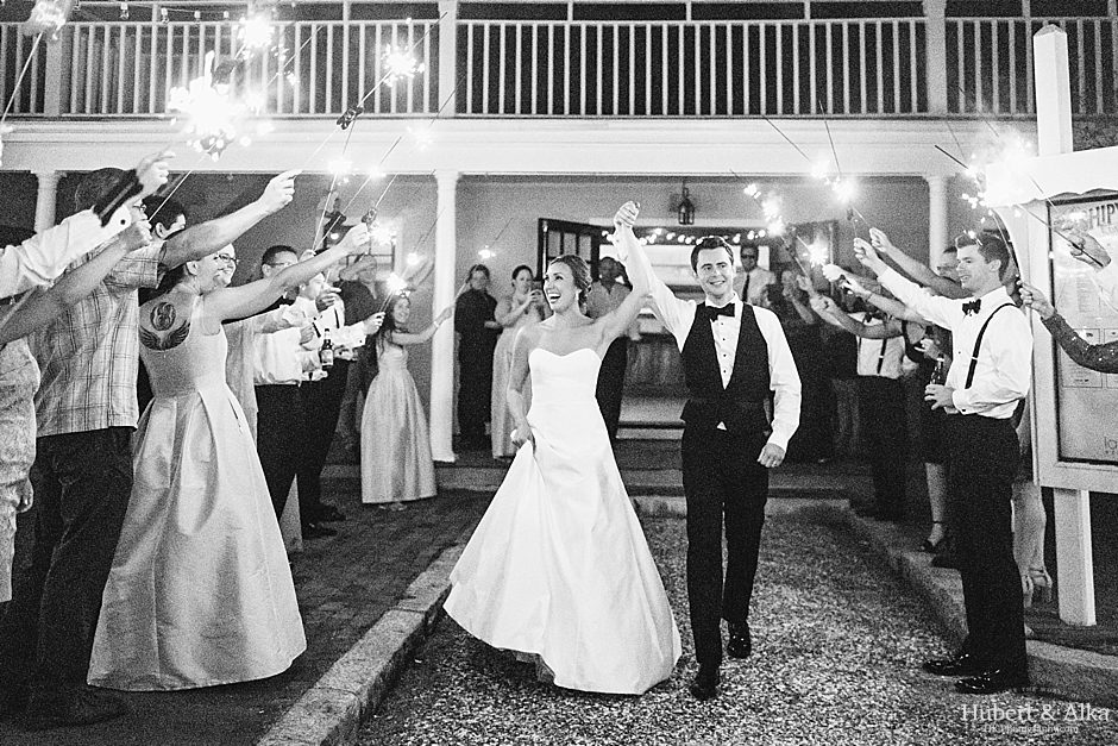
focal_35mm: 35
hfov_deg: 54.4
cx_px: 559
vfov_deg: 37.9
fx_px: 1087
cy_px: 373
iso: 2500
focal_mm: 35
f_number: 1.8
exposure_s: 1/160
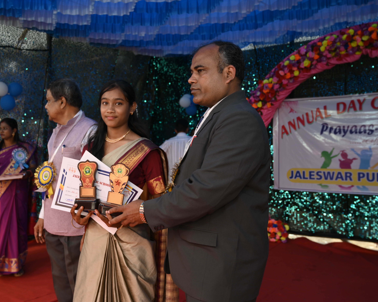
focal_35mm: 37
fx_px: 414
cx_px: 156
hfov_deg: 48.9
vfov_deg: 40.1
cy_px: 140
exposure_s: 1/100
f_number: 4.5
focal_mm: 30
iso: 100
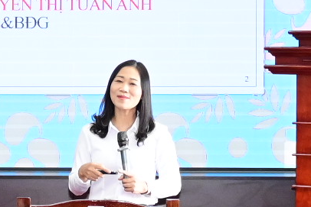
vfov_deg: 5.6
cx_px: 2
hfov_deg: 8.3
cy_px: 107
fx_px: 2134
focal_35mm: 247
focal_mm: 34
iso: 2500
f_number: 4.2
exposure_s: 1/200
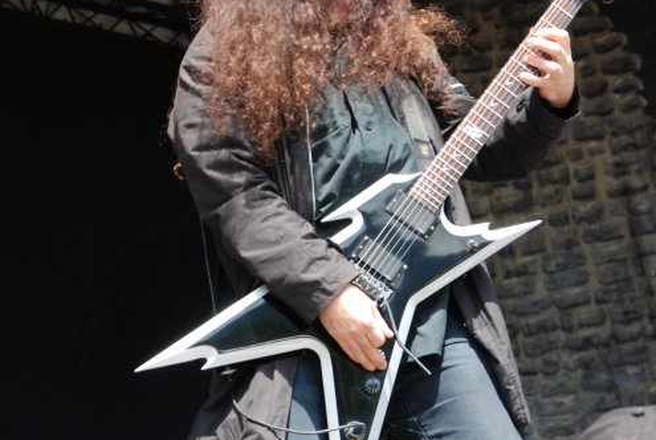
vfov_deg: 7.8
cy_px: 184
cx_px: 278
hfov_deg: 11.7
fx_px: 3209
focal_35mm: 176
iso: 800
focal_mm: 75
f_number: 7.1
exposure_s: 1/400
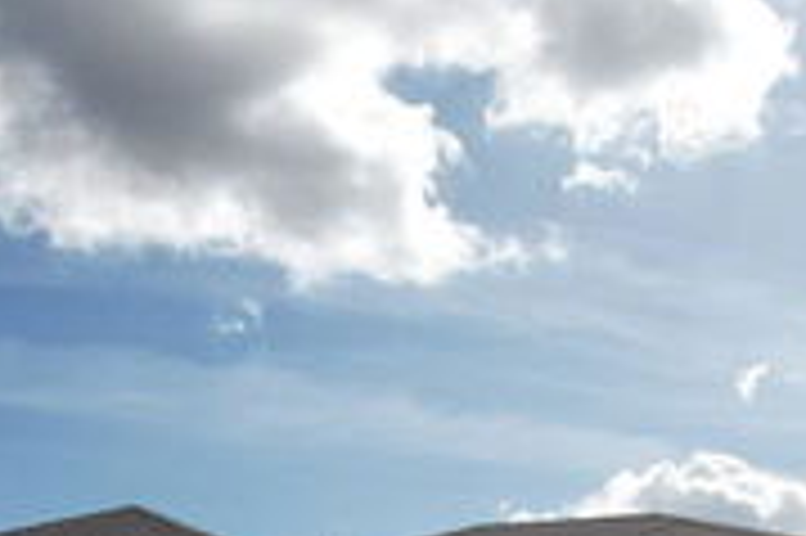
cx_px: 423
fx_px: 1409
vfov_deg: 20.4
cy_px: 615
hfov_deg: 31.9
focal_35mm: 63
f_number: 2.8
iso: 110
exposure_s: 1/5000
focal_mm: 8.38
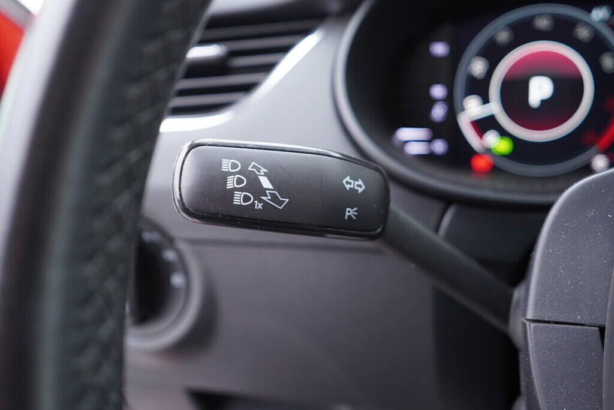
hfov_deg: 53.1
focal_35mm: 36
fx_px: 614
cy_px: 205
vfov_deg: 36.9
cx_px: 307
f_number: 2.8
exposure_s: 1/40
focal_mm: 24
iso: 400
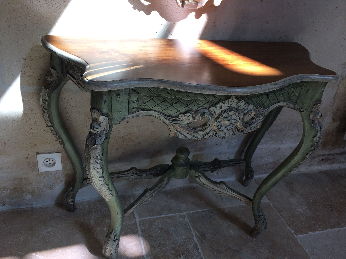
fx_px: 300
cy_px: 133
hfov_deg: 60.0
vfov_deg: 46.8
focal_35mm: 30
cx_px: 175
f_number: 2.2
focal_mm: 4.15
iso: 32
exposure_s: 1/129
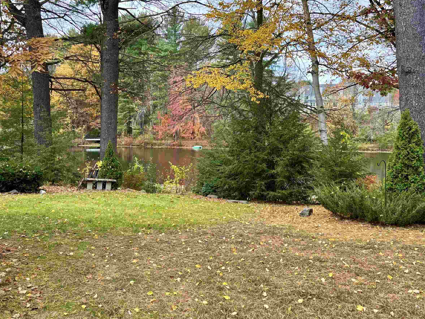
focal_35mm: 34
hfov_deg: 54.0
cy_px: 140
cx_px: 217
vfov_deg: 41.7
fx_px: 417
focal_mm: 5.96
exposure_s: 1/380
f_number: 1.6
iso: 50
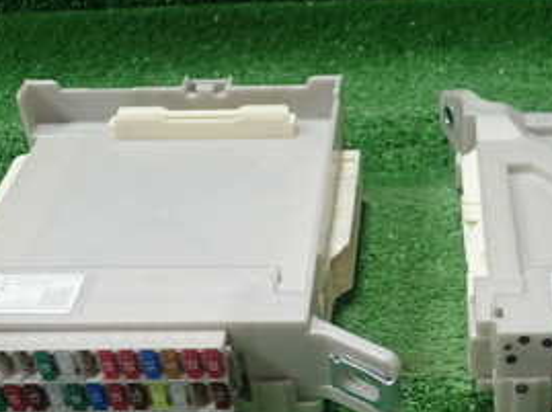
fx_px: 1067
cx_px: 439
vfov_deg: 21.5
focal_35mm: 67
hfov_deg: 28.4
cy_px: 355
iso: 320
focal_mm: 5.5
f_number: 2.3
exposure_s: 1/125
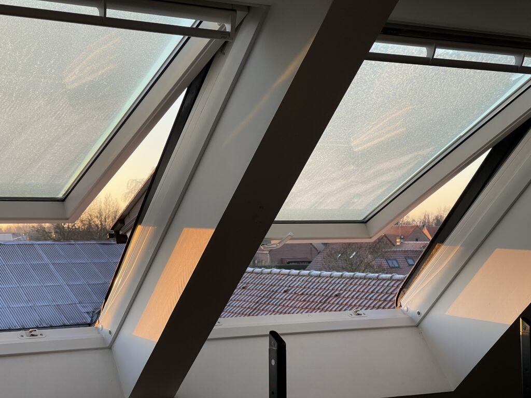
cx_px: 266
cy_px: 199
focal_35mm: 64
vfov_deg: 22.9
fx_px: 982
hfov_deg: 30.3
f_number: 2.2
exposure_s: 1/99
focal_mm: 7.5
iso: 32
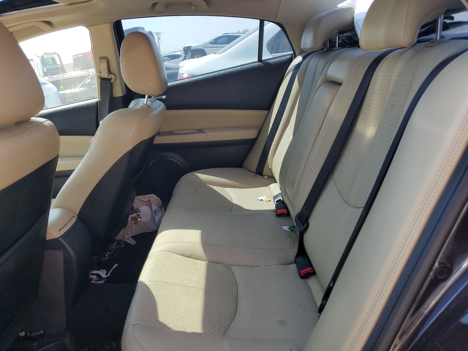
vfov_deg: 53.1
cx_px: 234
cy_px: 176
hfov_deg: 67.3
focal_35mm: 26
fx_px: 352
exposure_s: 1/435
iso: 50
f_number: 1.5
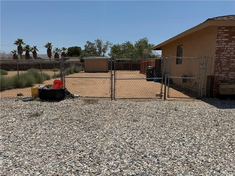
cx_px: 118
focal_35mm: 24
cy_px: 88
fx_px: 163
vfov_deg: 56.8
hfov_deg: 71.6
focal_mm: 6.76
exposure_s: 1/10309
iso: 80
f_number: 1.78
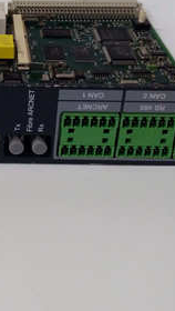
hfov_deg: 18.4
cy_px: 67
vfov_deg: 32.5
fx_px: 518
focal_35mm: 63
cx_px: -18
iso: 341
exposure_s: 1/33
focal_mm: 3.79
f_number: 2
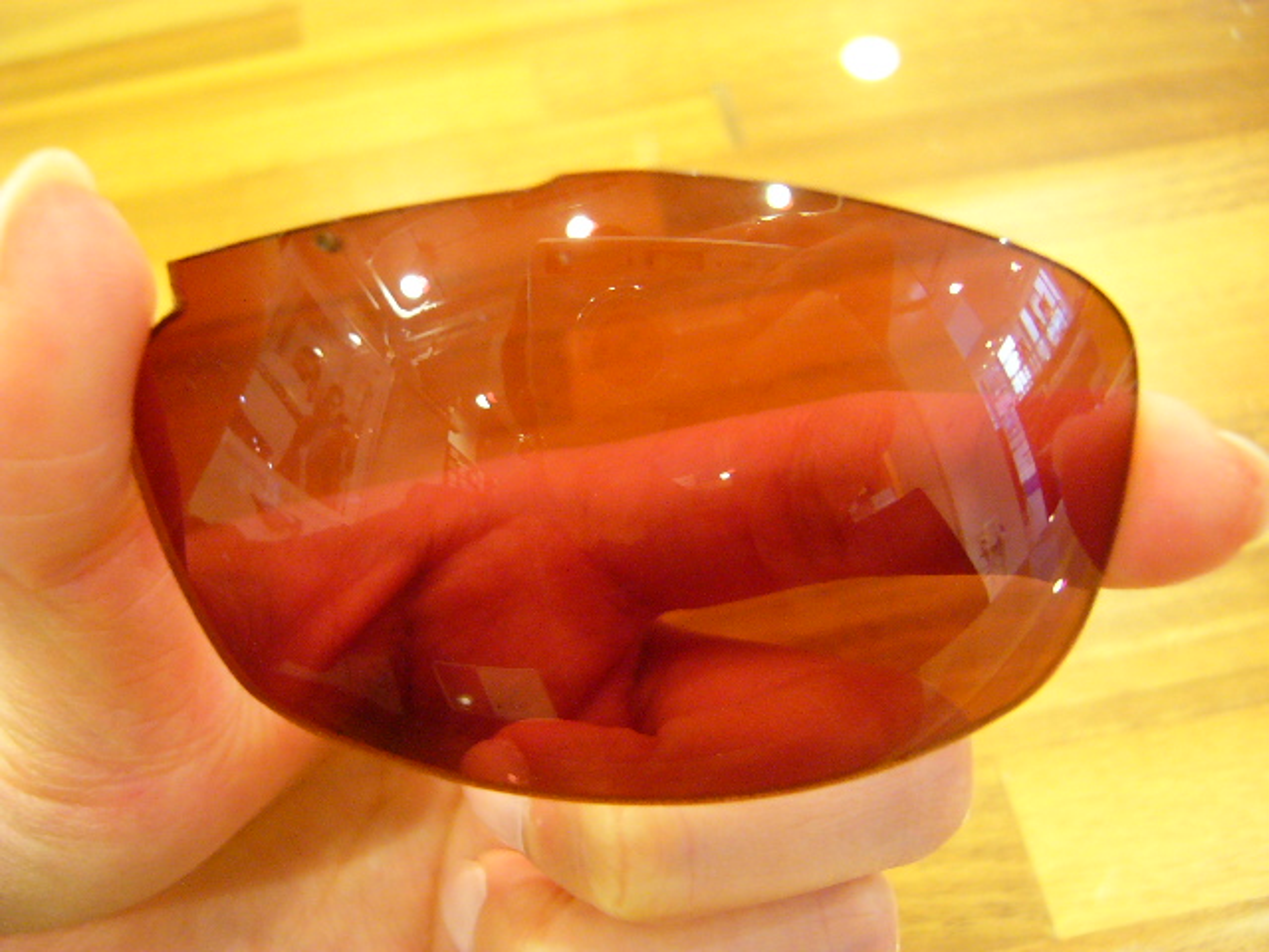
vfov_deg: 40.7
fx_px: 1283
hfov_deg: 52.6
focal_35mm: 35
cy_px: 476
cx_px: 634
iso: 200
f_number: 2.8
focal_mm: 5.8
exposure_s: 1/8
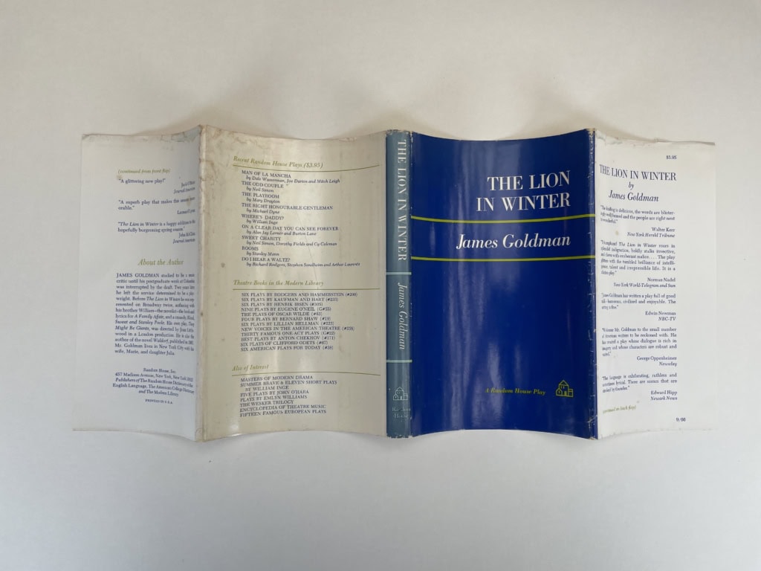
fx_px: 572
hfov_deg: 67.3
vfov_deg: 53.1
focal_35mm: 26
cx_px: 380
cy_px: 286
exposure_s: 1/312
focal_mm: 4.2
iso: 32
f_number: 1.6
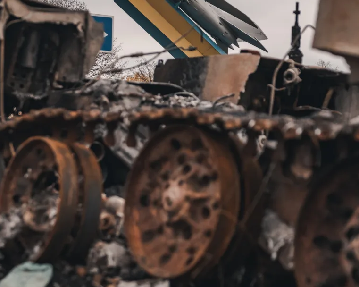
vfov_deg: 16.9
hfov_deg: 21.0
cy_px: 103
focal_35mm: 91
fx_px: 966
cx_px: 200
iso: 800
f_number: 3.2
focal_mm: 48
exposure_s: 1/2500
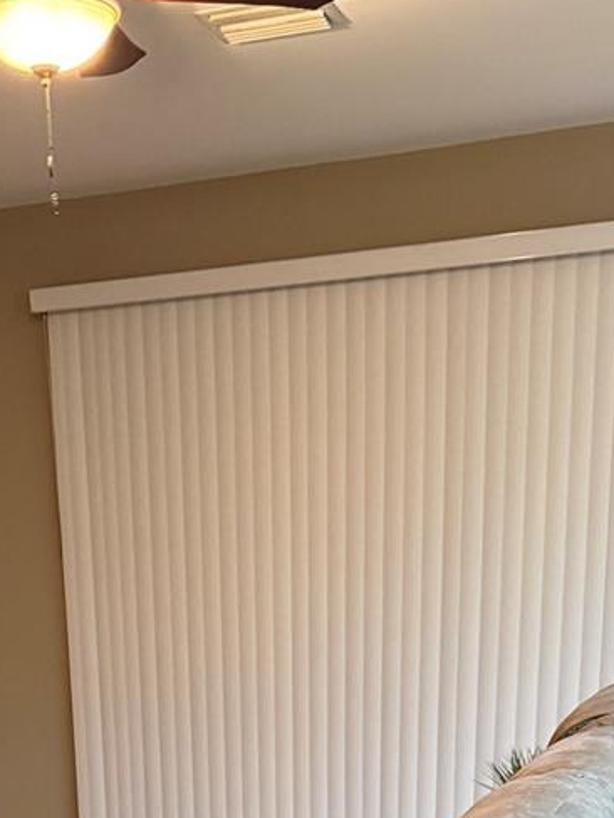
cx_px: 171
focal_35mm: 59
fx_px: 1395
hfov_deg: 24.6
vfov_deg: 28.5
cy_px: 981
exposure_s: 1/40
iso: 1000
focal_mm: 6.76
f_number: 1.78
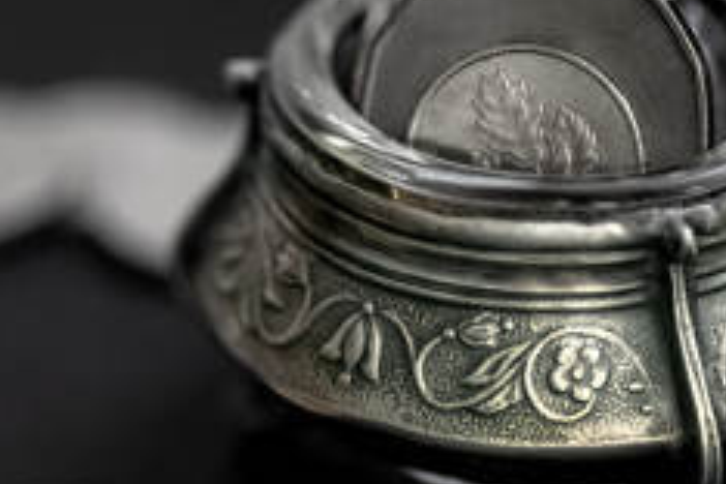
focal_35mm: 287
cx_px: 413
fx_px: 5787
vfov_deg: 4.8
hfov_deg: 7.2
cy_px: 340
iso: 100
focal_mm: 105
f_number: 3.5
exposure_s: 1/160
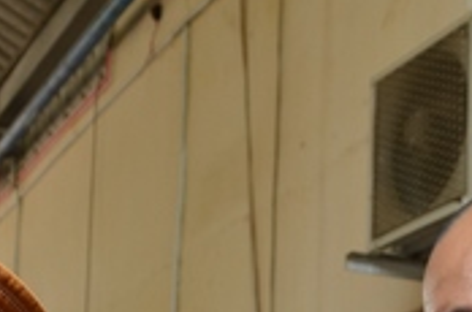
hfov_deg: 20.1
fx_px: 1321
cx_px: 342
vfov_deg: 12.3
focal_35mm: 101
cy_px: 571
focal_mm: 18
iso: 640
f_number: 5.6
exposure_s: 1/125
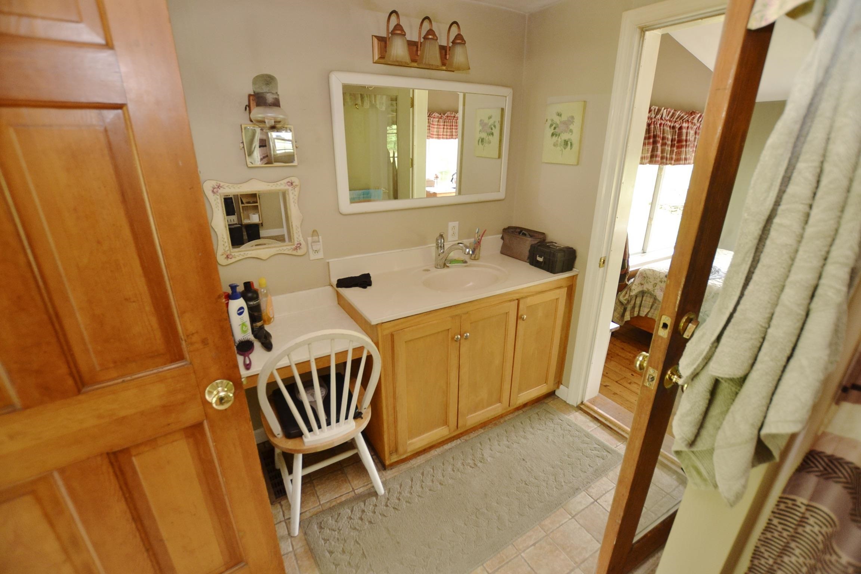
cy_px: 287
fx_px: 359
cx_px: 430
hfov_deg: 100.4
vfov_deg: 77.3
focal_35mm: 15
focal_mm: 10
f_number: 3.5
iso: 800
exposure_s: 1/60
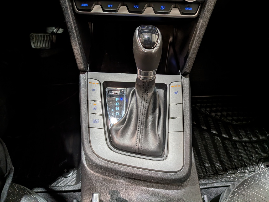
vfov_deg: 56.8
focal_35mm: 24
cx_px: 134
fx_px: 187
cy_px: 101
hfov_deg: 71.6
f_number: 1.7
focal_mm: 4.53
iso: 27
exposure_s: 1/104
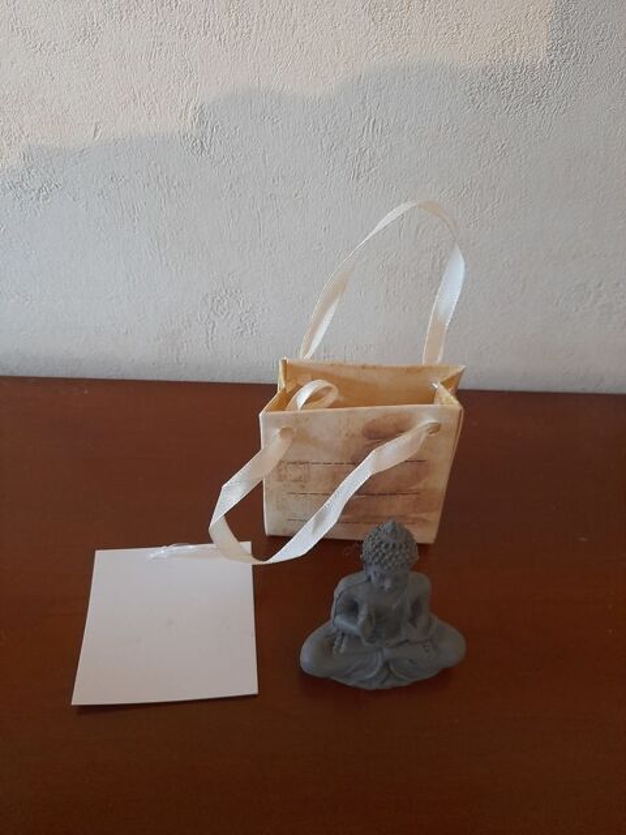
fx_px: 603
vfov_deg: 69.4
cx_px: 313
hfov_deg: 54.9
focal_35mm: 25
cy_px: 418
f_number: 2
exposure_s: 1/25
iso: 400
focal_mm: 4.6
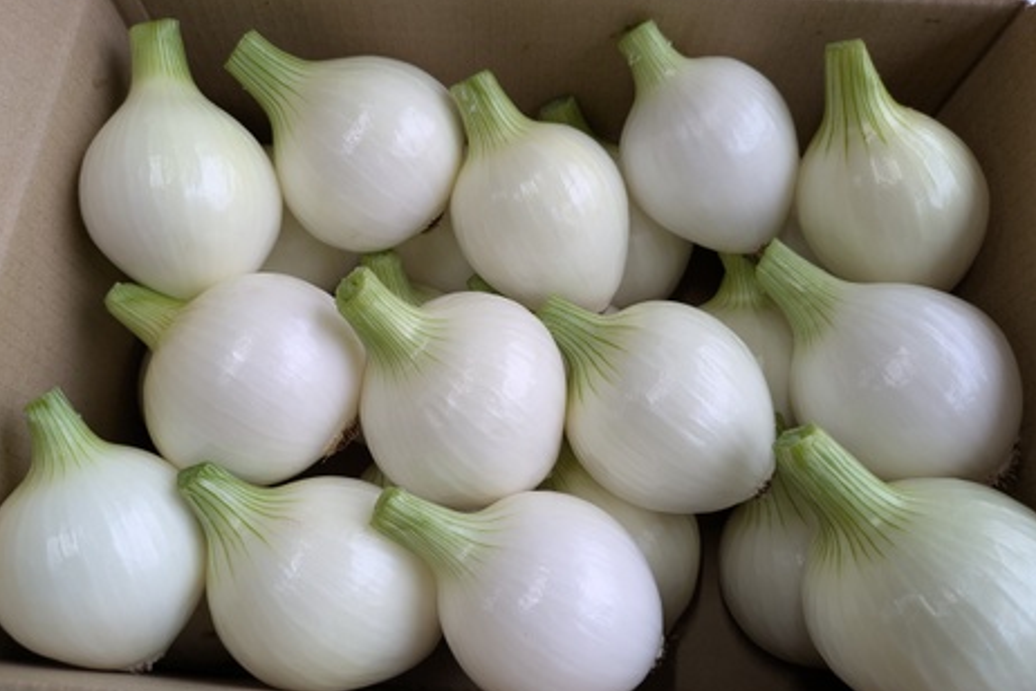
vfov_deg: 47.9
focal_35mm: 27
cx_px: 520
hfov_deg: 67.4
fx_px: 777
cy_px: 337
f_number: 1.89
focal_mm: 5.43
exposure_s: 1/100
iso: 62
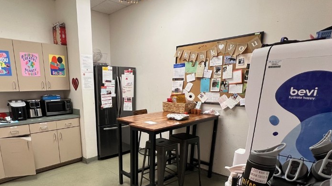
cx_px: 122
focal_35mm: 21
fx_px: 185
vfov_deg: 51.5
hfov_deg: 82.1
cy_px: 137
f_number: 1.8
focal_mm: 1.57
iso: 160
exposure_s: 1/60
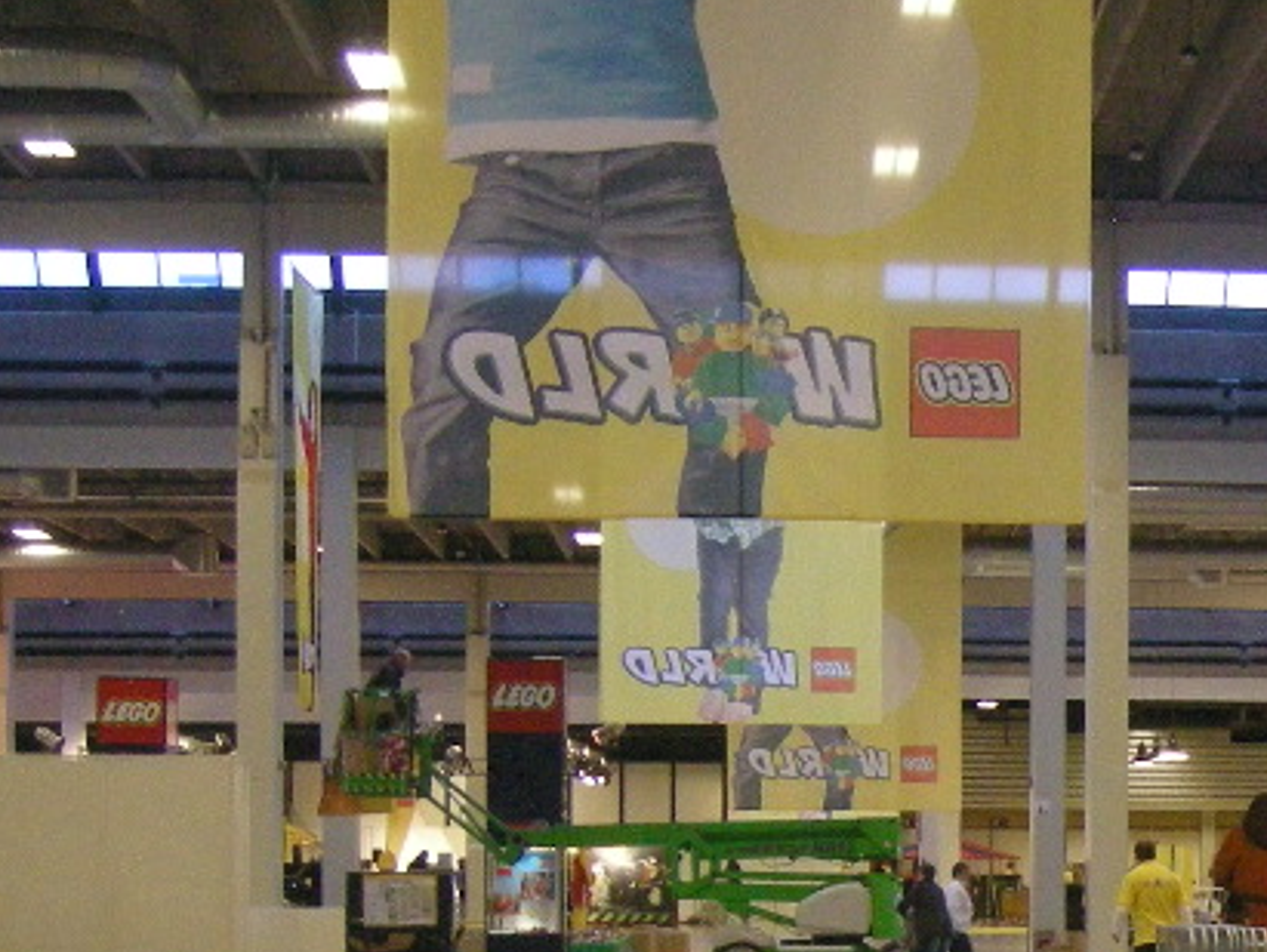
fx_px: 4103
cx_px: 1671
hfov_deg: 16.5
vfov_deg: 13.0
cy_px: 1072
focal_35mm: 112
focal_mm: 7.5
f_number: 2.7
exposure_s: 1/34.6
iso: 400
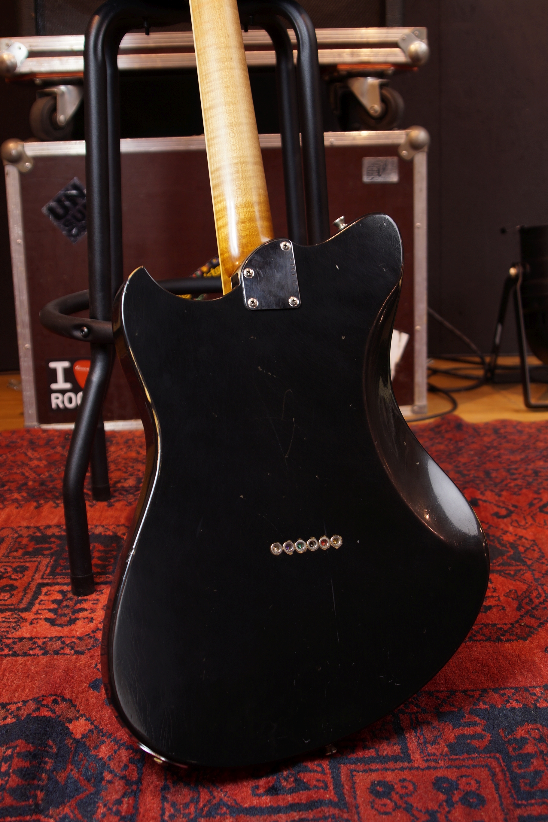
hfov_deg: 29.9
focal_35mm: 45
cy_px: 411
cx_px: 274
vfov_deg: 43.6
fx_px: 1027
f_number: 5
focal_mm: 30
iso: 100
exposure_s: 1/8
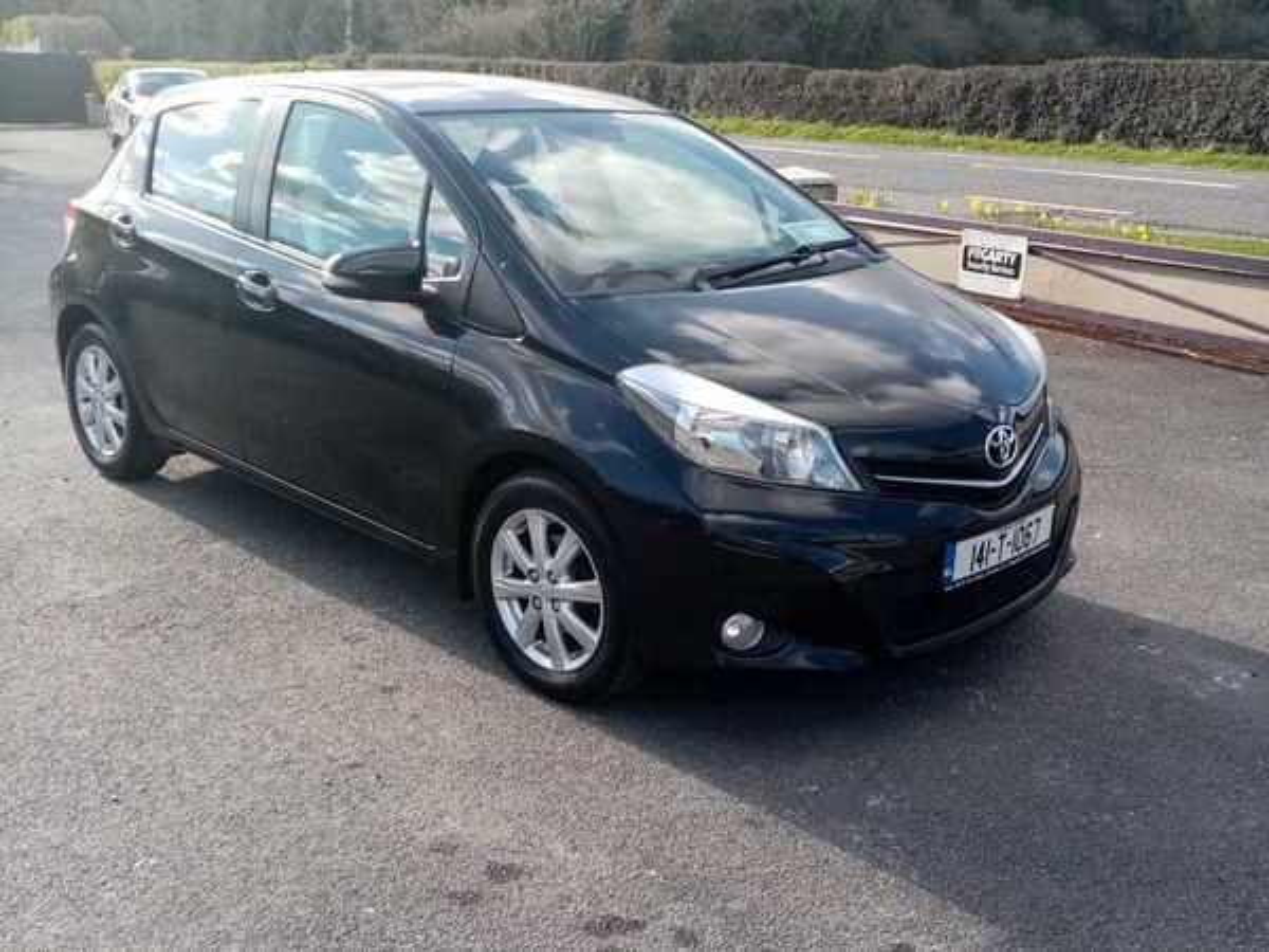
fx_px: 953
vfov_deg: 53.1
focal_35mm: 26
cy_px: 476
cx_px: 634
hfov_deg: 67.3
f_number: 1.8
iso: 104
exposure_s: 1/463
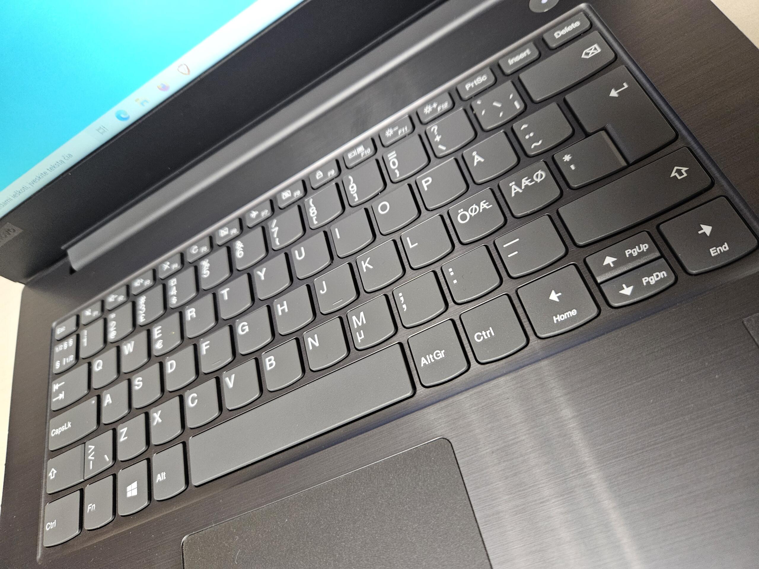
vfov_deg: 58.9
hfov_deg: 73.9
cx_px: 380
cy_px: 284
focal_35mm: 23
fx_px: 504
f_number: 1.8
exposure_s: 1/100
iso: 800
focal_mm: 5.4
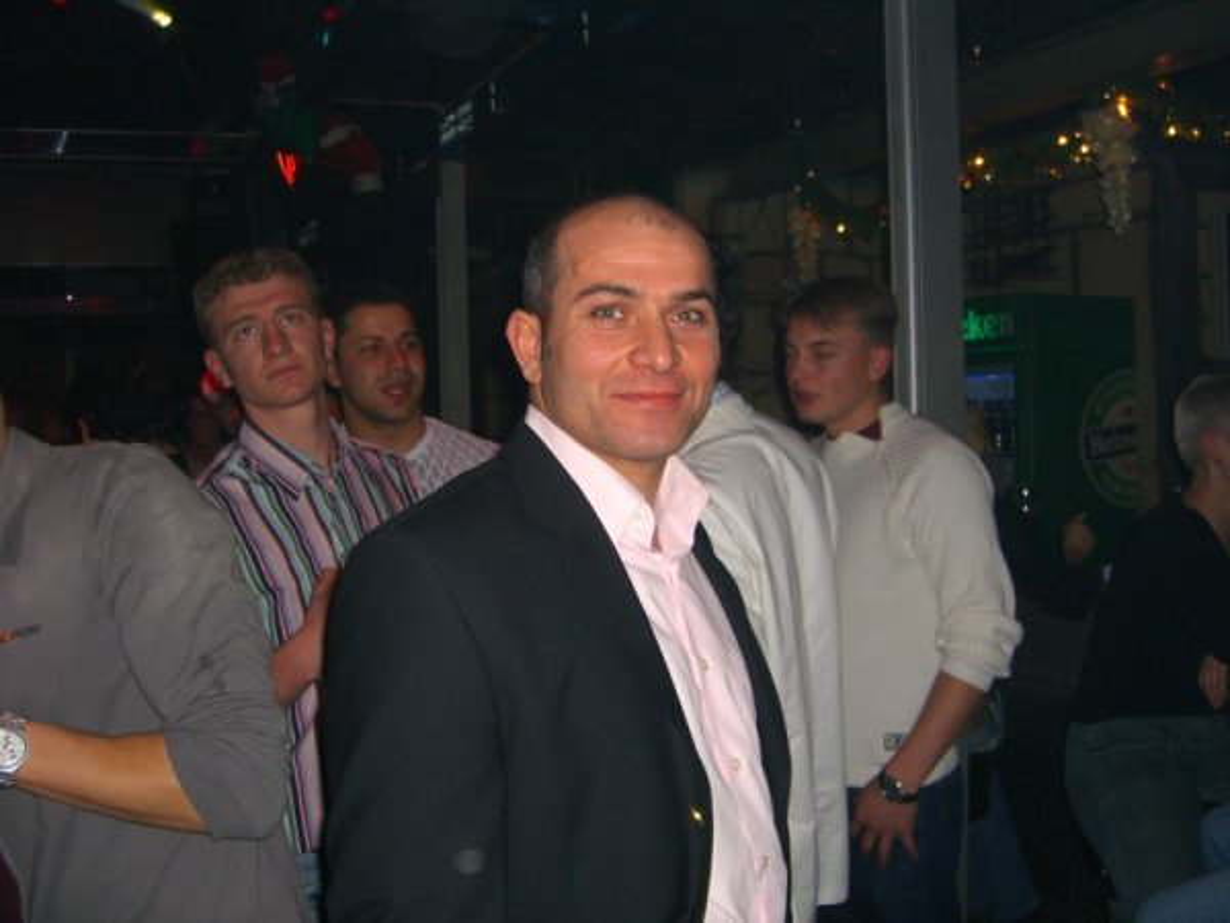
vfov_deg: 37.7
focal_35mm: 38
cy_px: 462
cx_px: 615
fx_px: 1350
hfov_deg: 49.0
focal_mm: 7.9
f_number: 2.8
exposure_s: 1/60
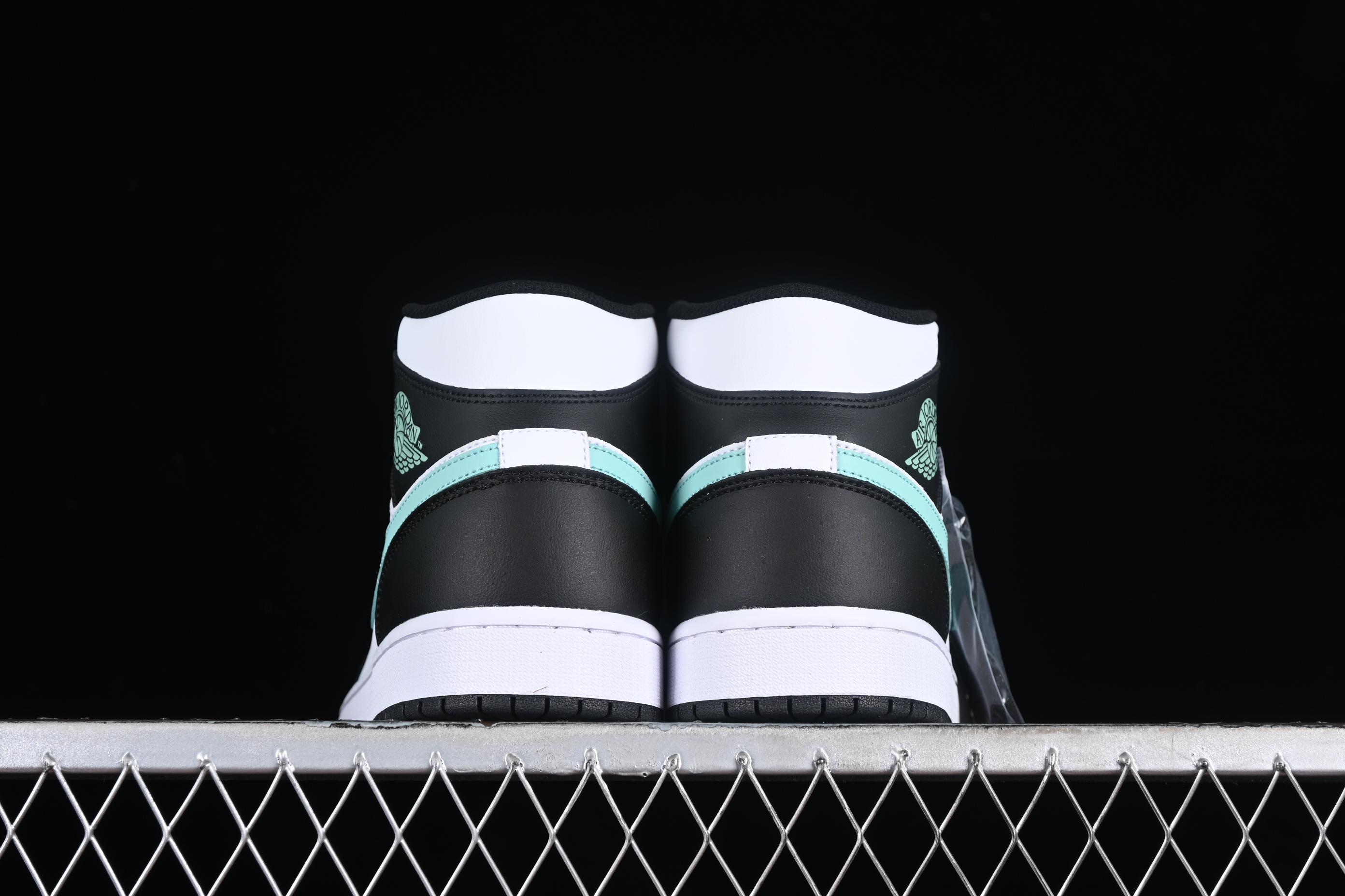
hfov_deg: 27.0
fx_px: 2802
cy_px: 448
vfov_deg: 18.2
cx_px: 672
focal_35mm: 75
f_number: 6.3
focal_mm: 50
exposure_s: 1/60
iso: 160
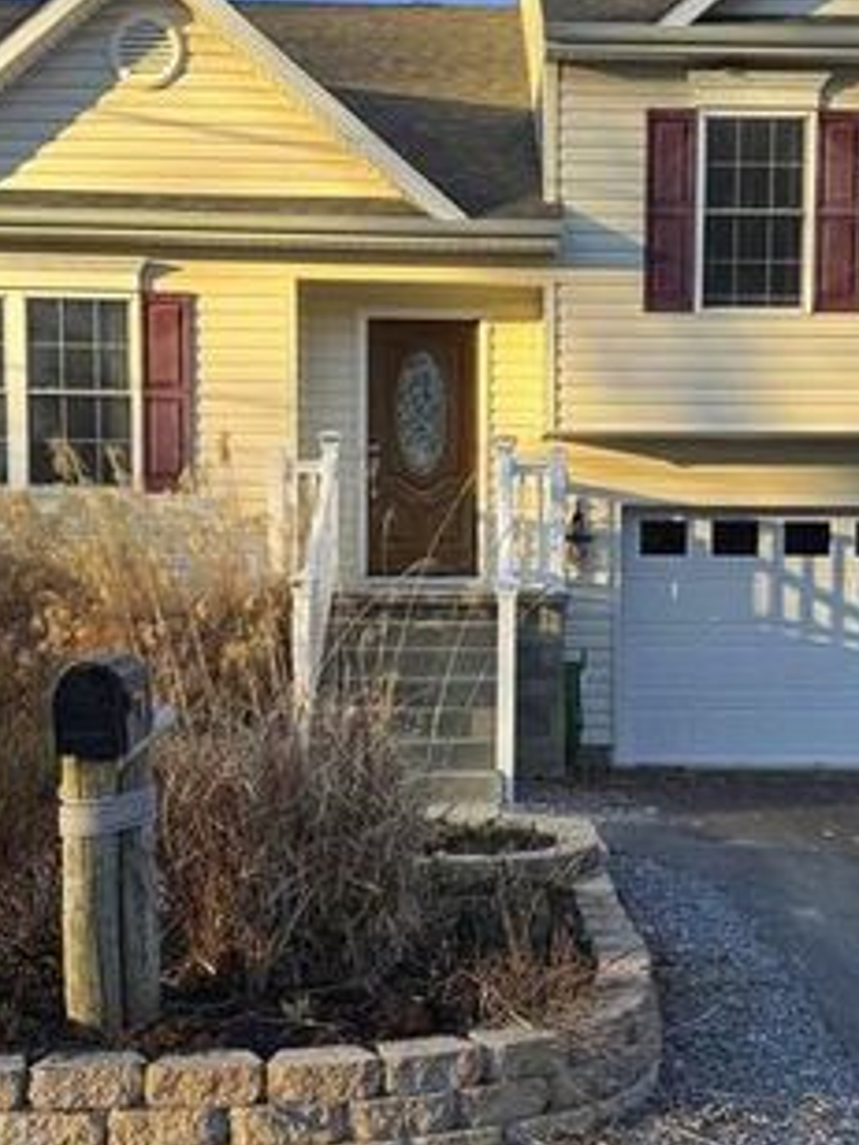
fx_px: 1721
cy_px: 667
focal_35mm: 52
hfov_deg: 28.0
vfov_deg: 36.7
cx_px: 524
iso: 80
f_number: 1.78
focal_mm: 6.76
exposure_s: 1/1456
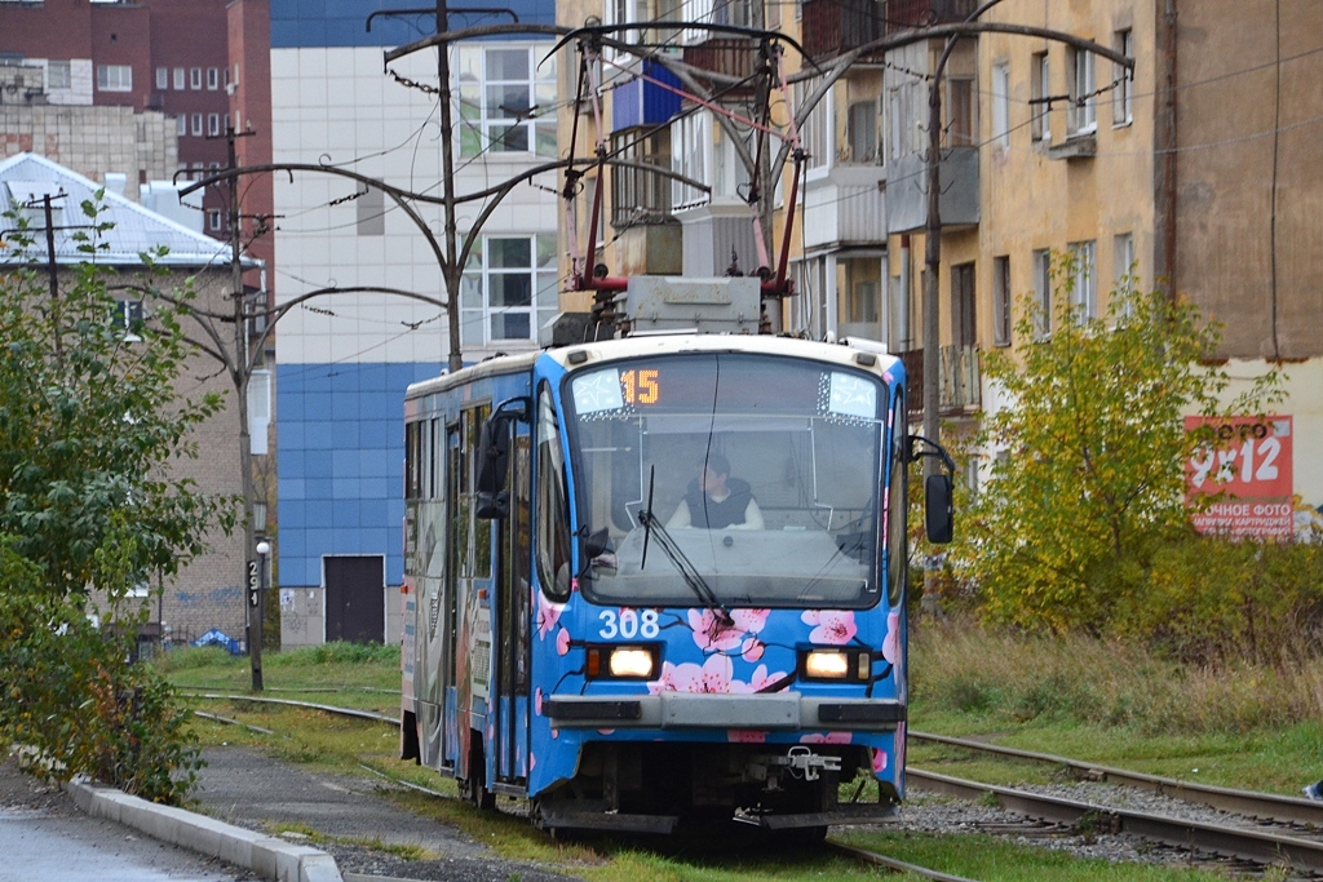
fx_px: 8545
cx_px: 662
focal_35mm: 232
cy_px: 441
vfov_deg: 5.9
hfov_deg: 8.9
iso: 800
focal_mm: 155
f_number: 9
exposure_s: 1/125
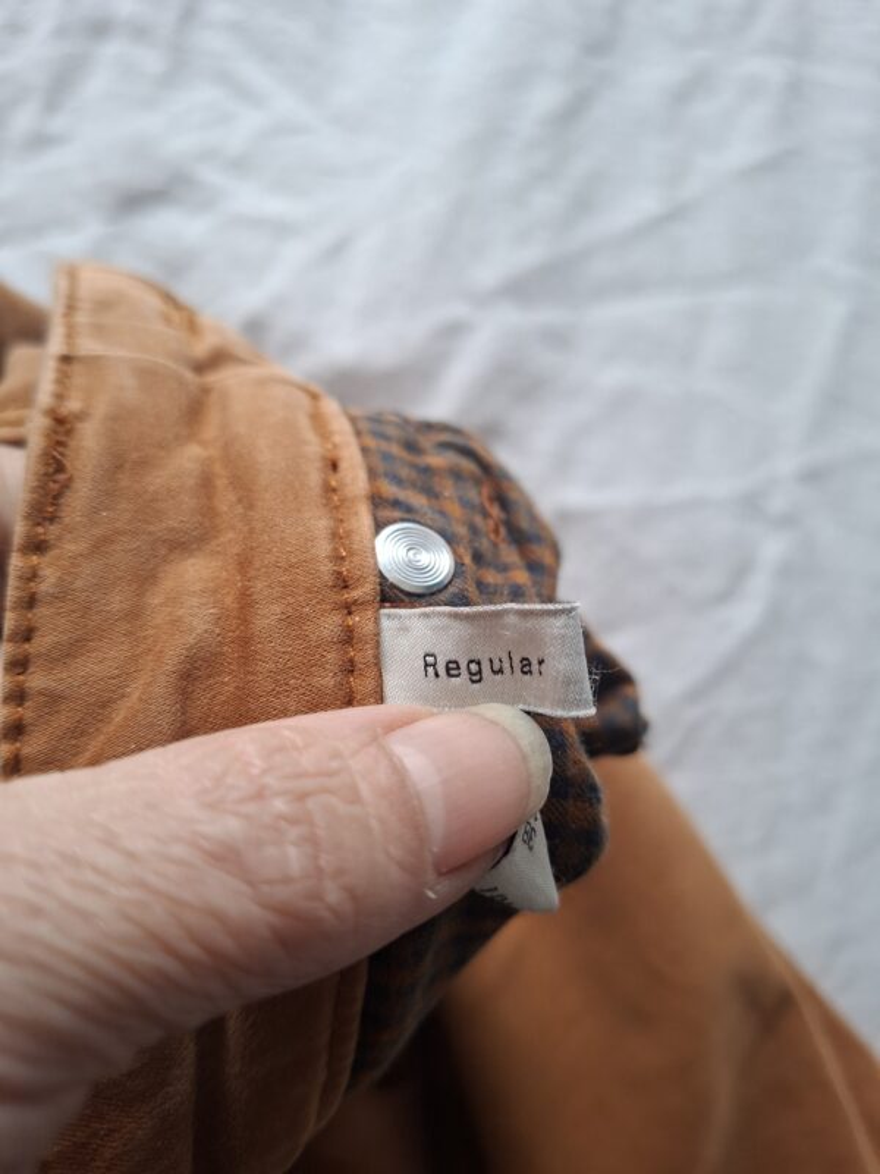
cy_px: 587
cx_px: 440
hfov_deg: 58.9
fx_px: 780
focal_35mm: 23
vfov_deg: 73.9
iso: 160
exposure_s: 1/100
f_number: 1.8
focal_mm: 5.54
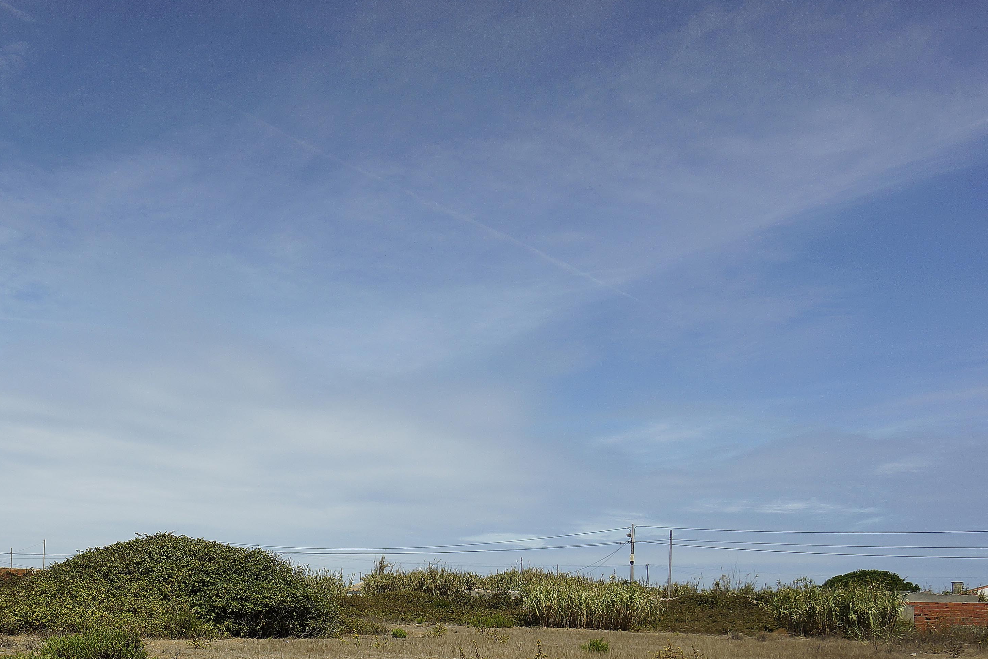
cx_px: 168
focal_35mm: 31
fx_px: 851
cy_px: 574
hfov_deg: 55.1
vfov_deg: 39.7
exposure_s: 1/800
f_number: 6.3
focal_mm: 10
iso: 100
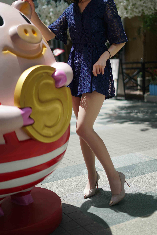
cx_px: 78
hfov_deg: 27.0
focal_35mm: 50
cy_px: 118
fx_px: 327
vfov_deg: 39.6
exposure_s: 1/5000
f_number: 1.8
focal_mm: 50
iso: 200
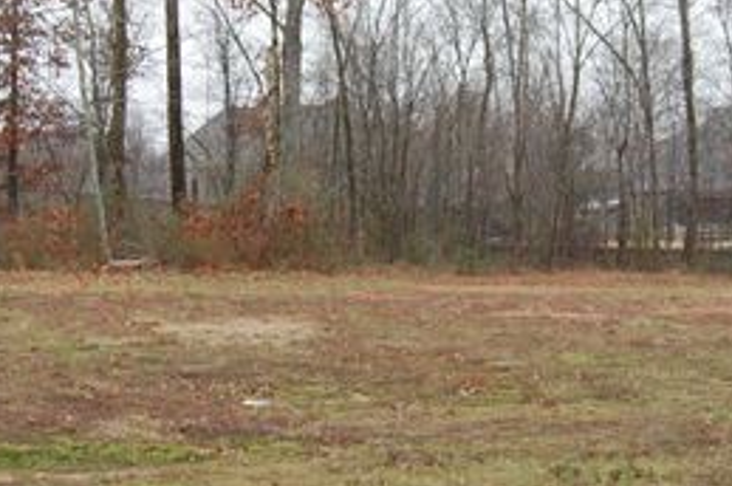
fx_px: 1645
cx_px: 421
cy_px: 144
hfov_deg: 25.1
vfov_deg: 16.8
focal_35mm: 81
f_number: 5
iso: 400
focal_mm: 28
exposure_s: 1/100
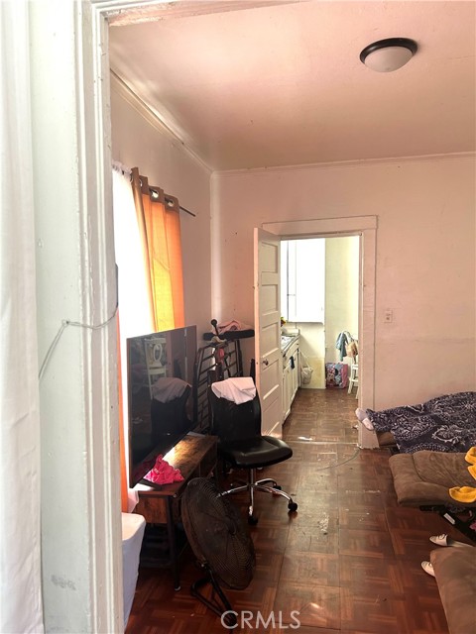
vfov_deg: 67.3
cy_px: 317
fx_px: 477
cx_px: 238
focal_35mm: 26
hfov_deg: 53.1
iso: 160
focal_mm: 5.7
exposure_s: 1/60
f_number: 1.5
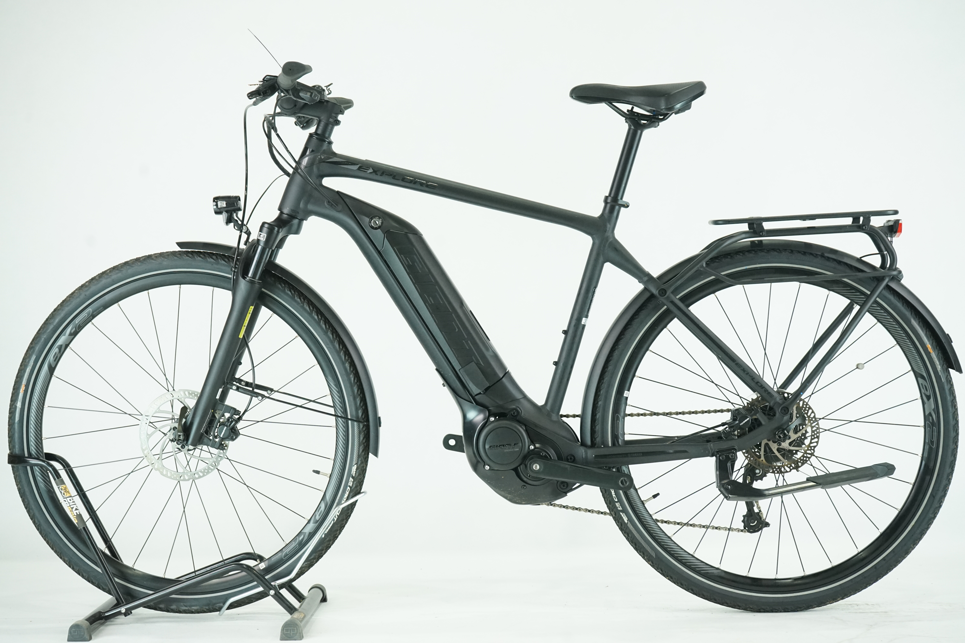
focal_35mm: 61
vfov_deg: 22.3
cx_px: 482
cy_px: 322
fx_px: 1635
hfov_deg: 32.9
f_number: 7.1
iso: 3200
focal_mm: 61
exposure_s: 1/200
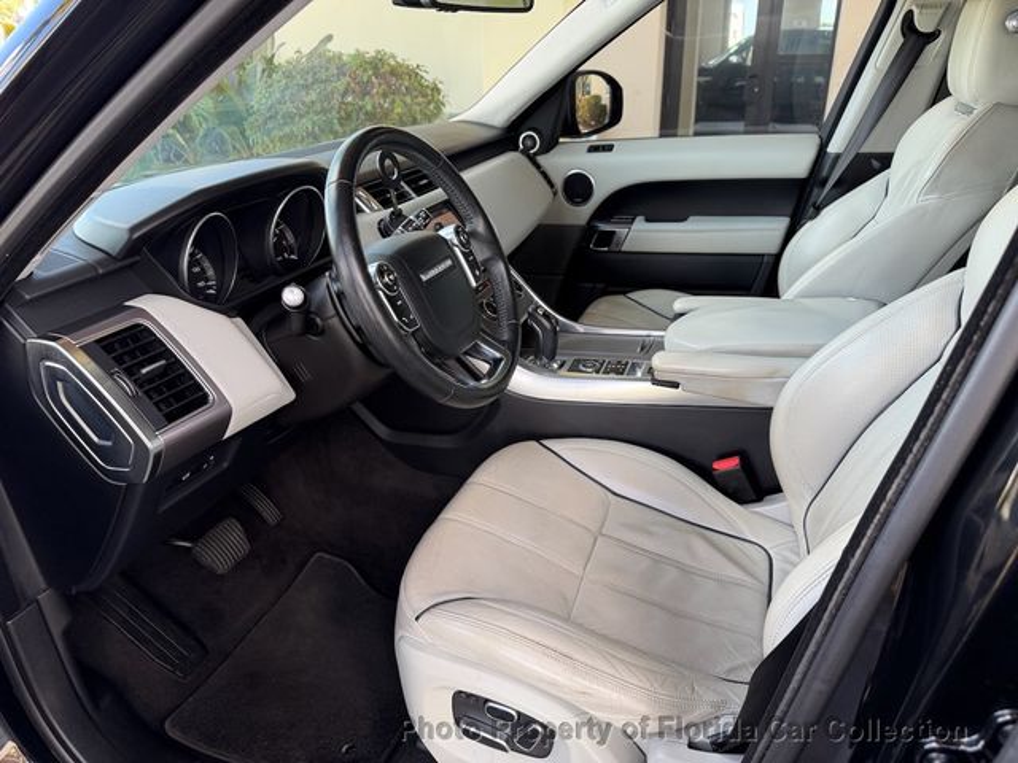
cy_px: 382
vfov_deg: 56.8
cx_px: 509
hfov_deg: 71.6
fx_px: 706
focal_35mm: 24
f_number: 1.78
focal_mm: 6.76
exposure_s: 1/121
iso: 100
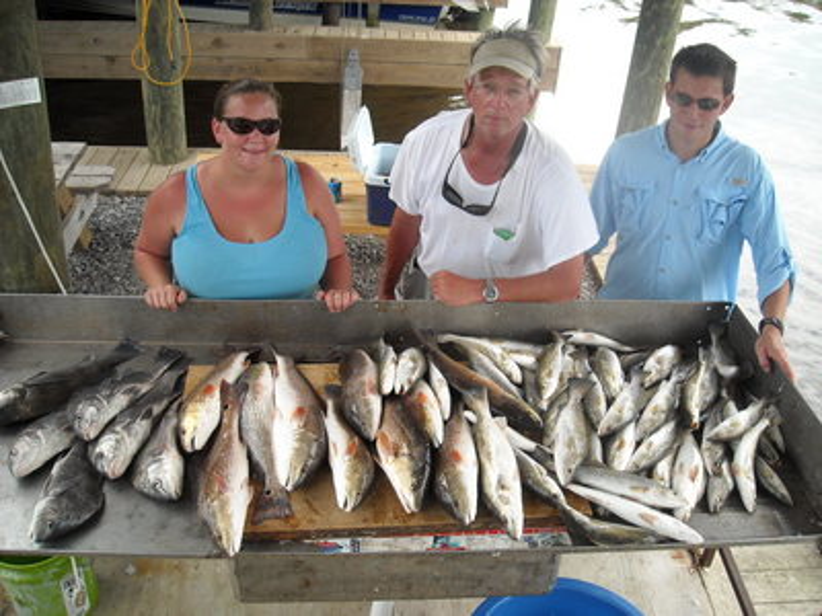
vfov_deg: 40.7
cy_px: 308
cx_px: 411
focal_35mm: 35
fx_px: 831
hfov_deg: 52.6
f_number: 2.8
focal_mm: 5.7
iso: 64
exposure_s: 1/141
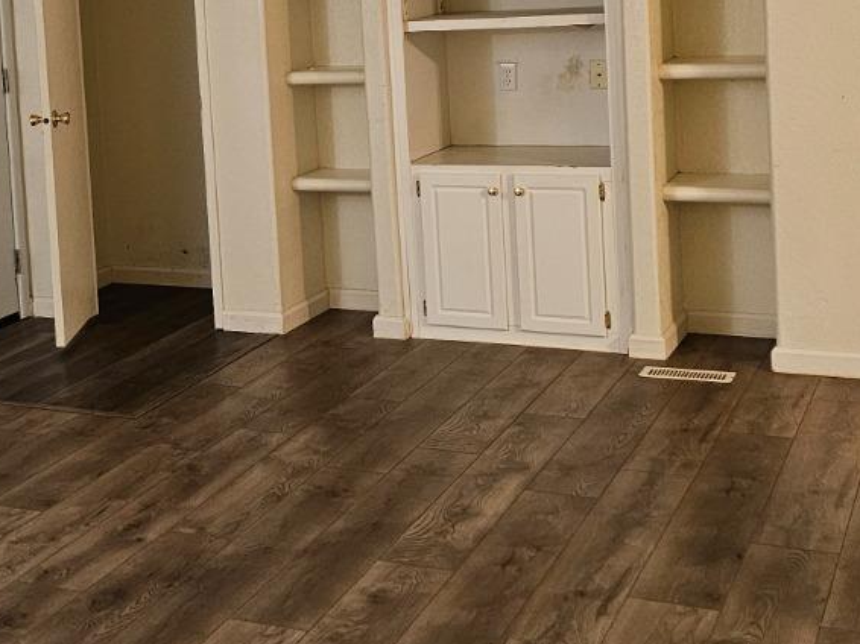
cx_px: 71
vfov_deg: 23.3
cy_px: 51
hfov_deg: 30.2
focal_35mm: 61
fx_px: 1515
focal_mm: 6.3
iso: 800
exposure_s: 1/60
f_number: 1.7
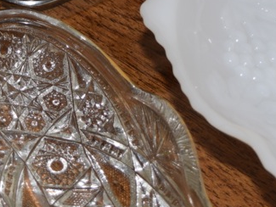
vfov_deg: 9.5
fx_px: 1240
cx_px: 100
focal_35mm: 155
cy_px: -13
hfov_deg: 12.7
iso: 220
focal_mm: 35
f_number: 4.5
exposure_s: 1/60
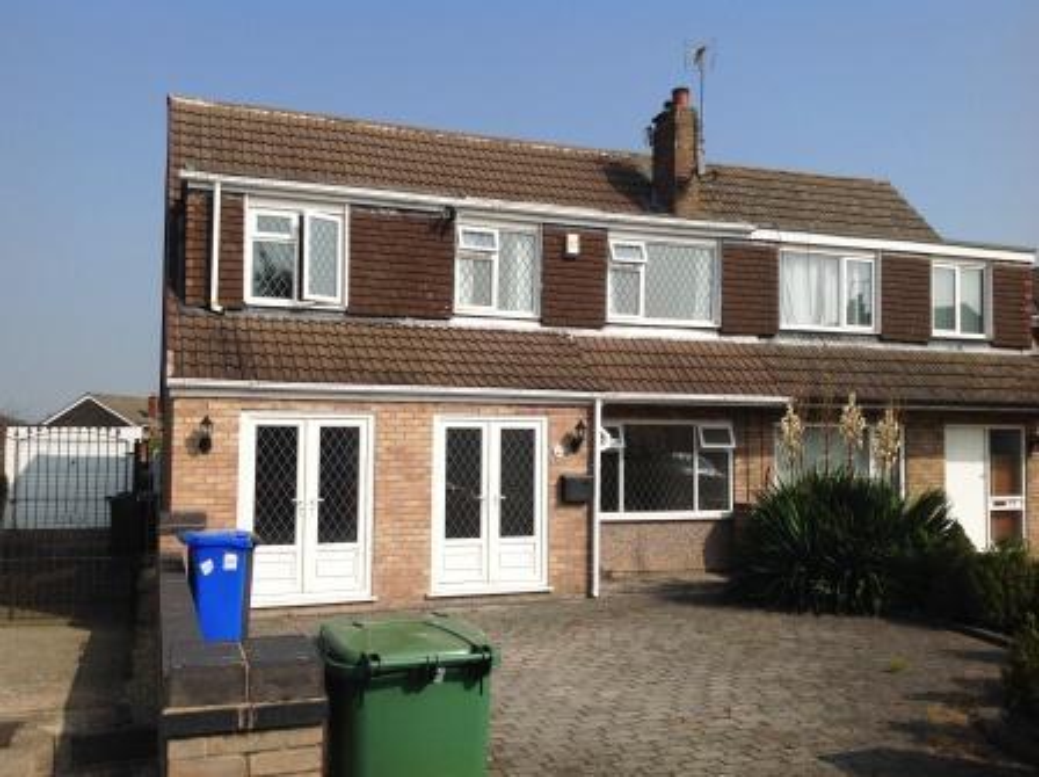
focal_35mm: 35
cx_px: 520
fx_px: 1049
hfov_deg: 52.7
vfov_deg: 40.6
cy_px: 388
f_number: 2.4
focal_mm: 4.28
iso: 50
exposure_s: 1/3030
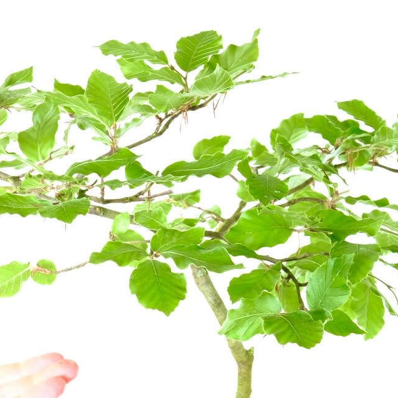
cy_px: 366
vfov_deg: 15.9
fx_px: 1405
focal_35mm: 108
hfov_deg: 16.1
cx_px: 142
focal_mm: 42.9
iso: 3200
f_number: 9
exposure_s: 1/30
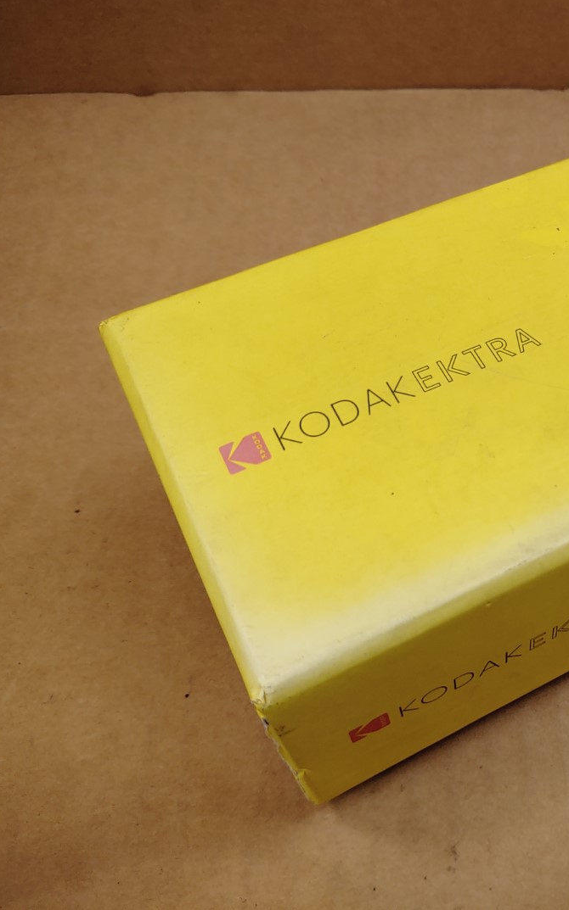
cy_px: 454
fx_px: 919
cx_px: 549
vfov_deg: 52.8
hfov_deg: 32.1
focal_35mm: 37
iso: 50
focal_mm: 4.36
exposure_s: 1/260
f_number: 1.8
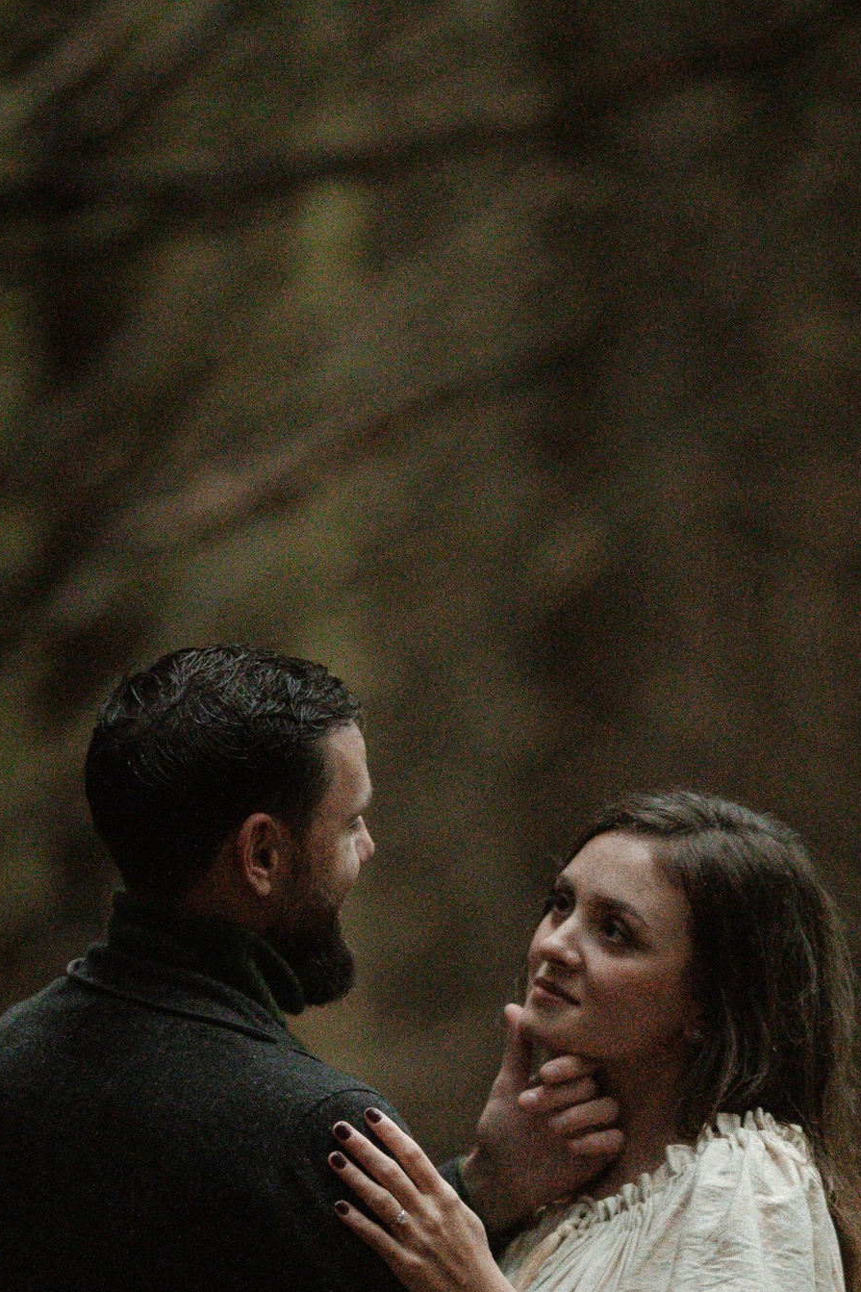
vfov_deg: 5.3
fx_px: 13850
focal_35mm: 386
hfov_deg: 3.6
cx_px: 450
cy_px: 1245
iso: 4000
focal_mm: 135
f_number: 1.8
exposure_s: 1/200
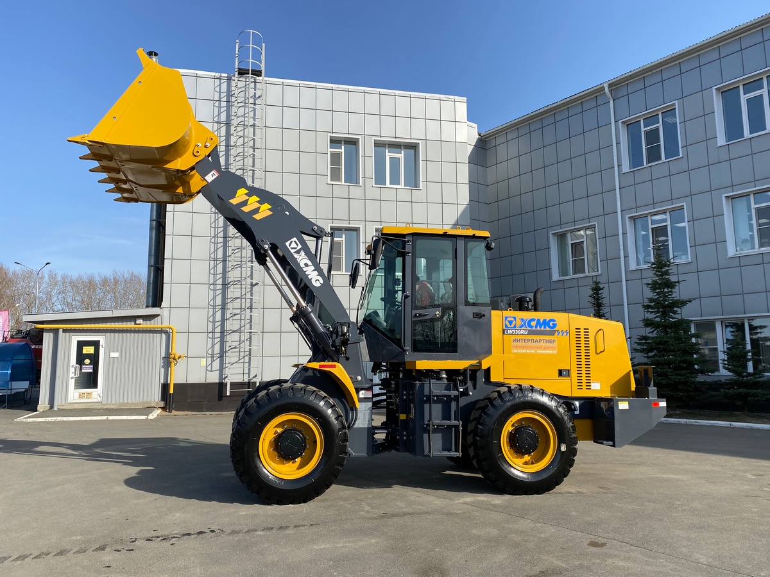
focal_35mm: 26
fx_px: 578
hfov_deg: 67.3
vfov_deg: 53.1
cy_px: 288
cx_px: 385
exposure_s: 1/2817
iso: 32
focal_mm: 4.25
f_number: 1.8
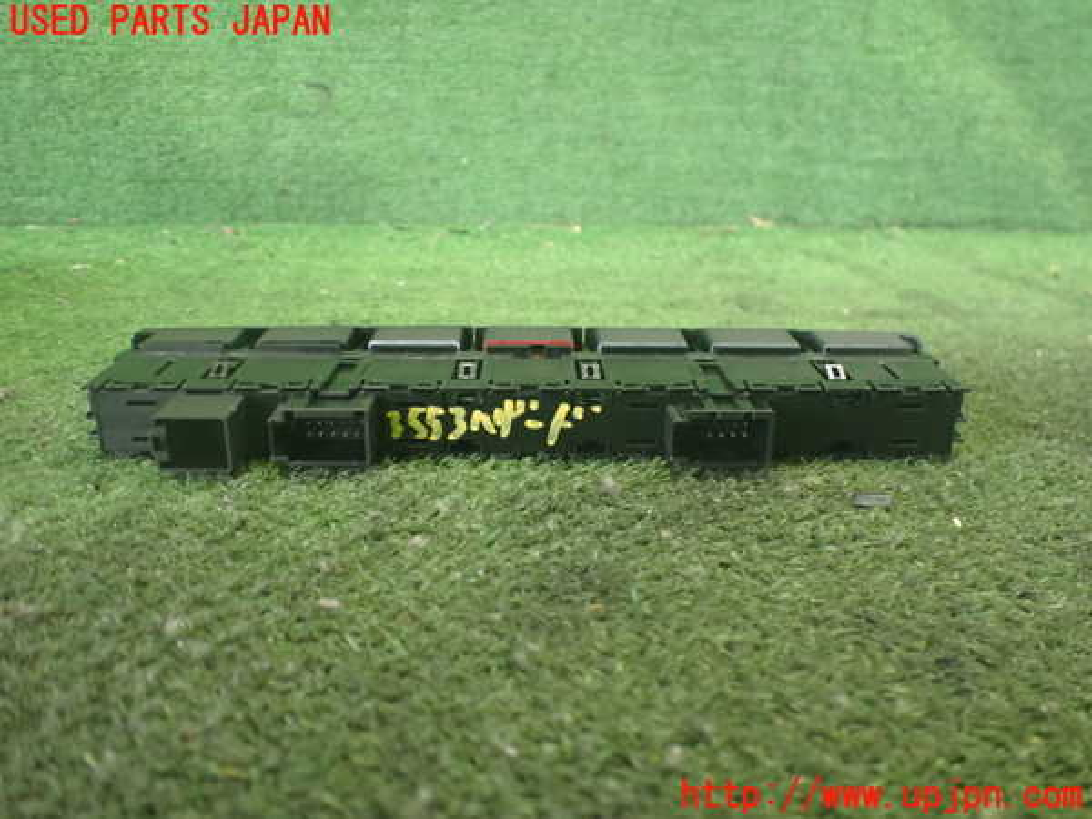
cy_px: 410
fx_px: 946
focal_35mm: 30
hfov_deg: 60.0
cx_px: 546
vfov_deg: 46.8
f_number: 2.3
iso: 1000
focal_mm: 5.4
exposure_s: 1/30
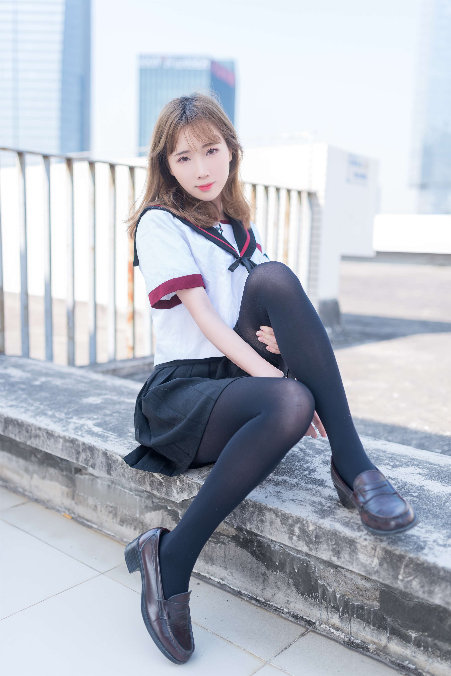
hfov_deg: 37.9
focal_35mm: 35
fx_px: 657
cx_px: 226
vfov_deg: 54.4
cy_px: 338
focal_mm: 35
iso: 100
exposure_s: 1/800
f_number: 2
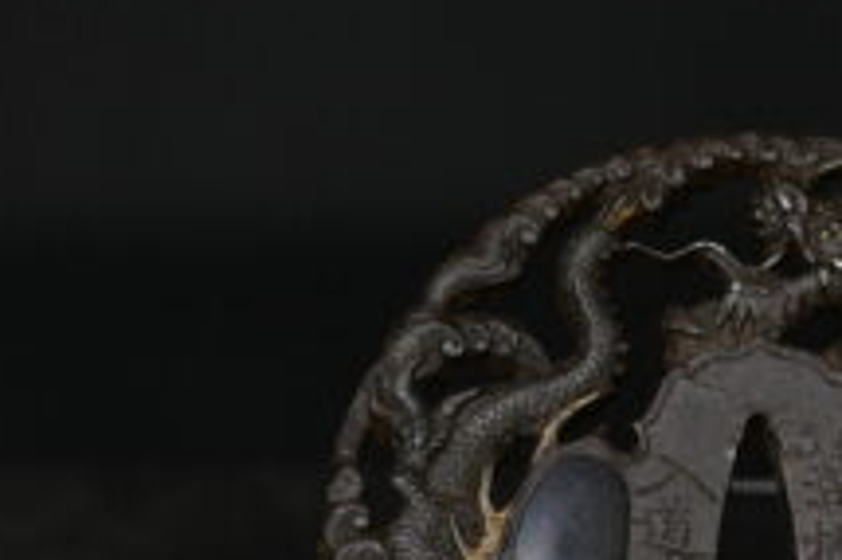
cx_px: 717
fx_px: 5258
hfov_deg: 9.1
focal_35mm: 225
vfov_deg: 6.1
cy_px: 580
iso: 2800
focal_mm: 105
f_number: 8
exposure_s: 1/125
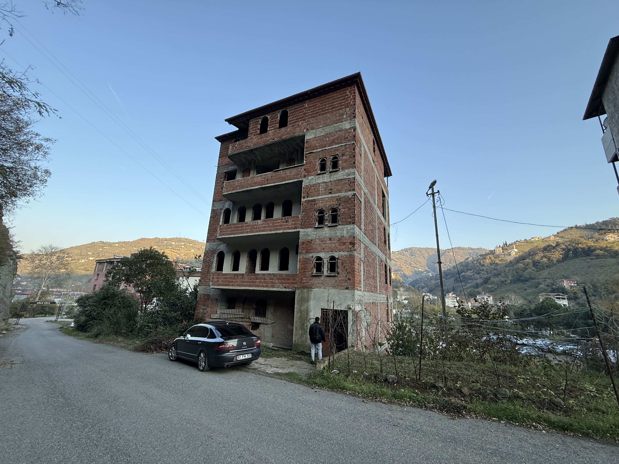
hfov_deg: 102.1
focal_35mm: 14
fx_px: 250
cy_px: 232
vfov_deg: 85.7
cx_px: 310
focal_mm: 2.22
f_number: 2.2
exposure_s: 1/250
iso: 64
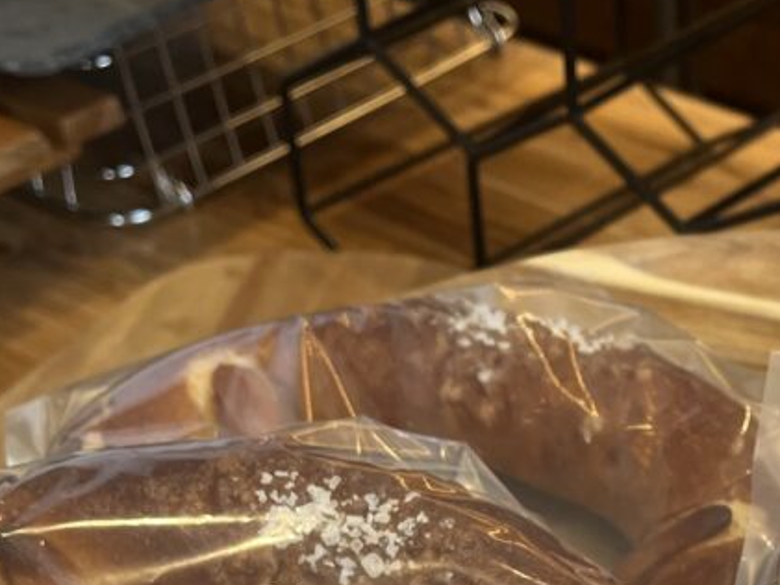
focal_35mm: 79
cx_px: 732
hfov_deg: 23.9
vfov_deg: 17.2
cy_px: 831
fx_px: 1781
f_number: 1.6
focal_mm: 5.1
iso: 80
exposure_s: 1/122
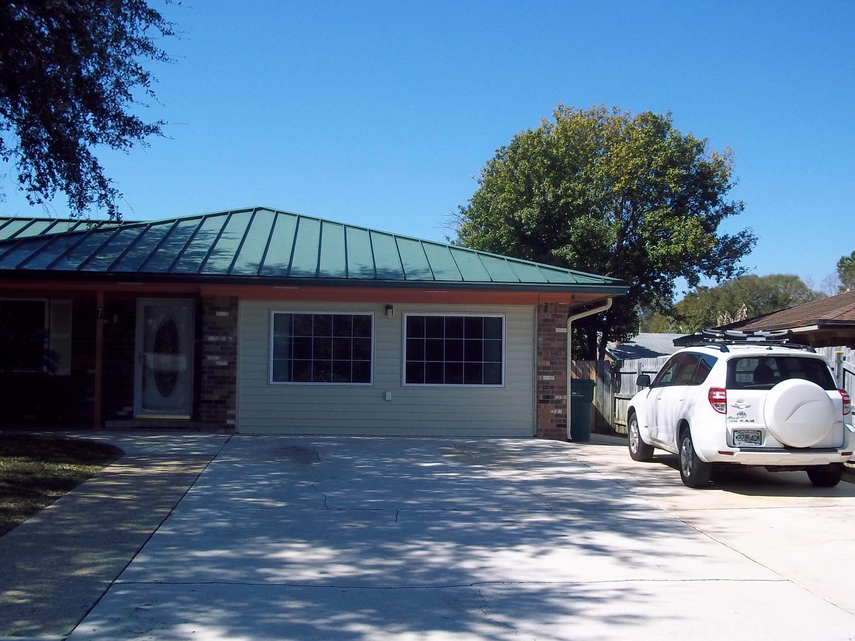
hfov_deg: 42.1
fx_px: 1111
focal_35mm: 45
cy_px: 326
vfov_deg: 32.2
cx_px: 408
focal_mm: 6.5
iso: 80
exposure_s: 1/200
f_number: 8
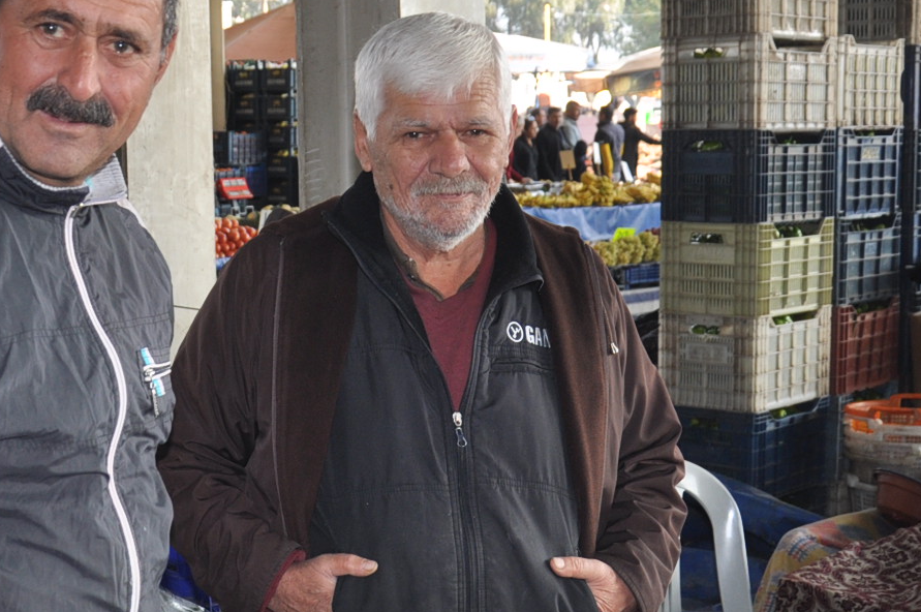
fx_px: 1661
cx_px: 245
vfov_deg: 20.8
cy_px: 369
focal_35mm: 65
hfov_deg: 30.5
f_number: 3.5
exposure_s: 1/200
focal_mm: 18
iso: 250
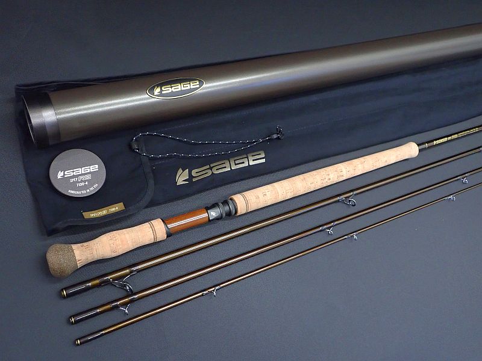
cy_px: 180
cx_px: 241
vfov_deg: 44.2
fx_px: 446
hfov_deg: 56.8
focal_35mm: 32
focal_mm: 5.87
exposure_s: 1/30
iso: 400
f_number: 2.4
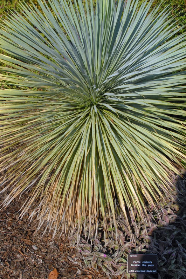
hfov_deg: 23.4
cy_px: 119
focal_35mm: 58
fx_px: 448
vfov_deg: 34.4
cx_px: 85
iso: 400
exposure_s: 1/500
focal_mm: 30
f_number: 11
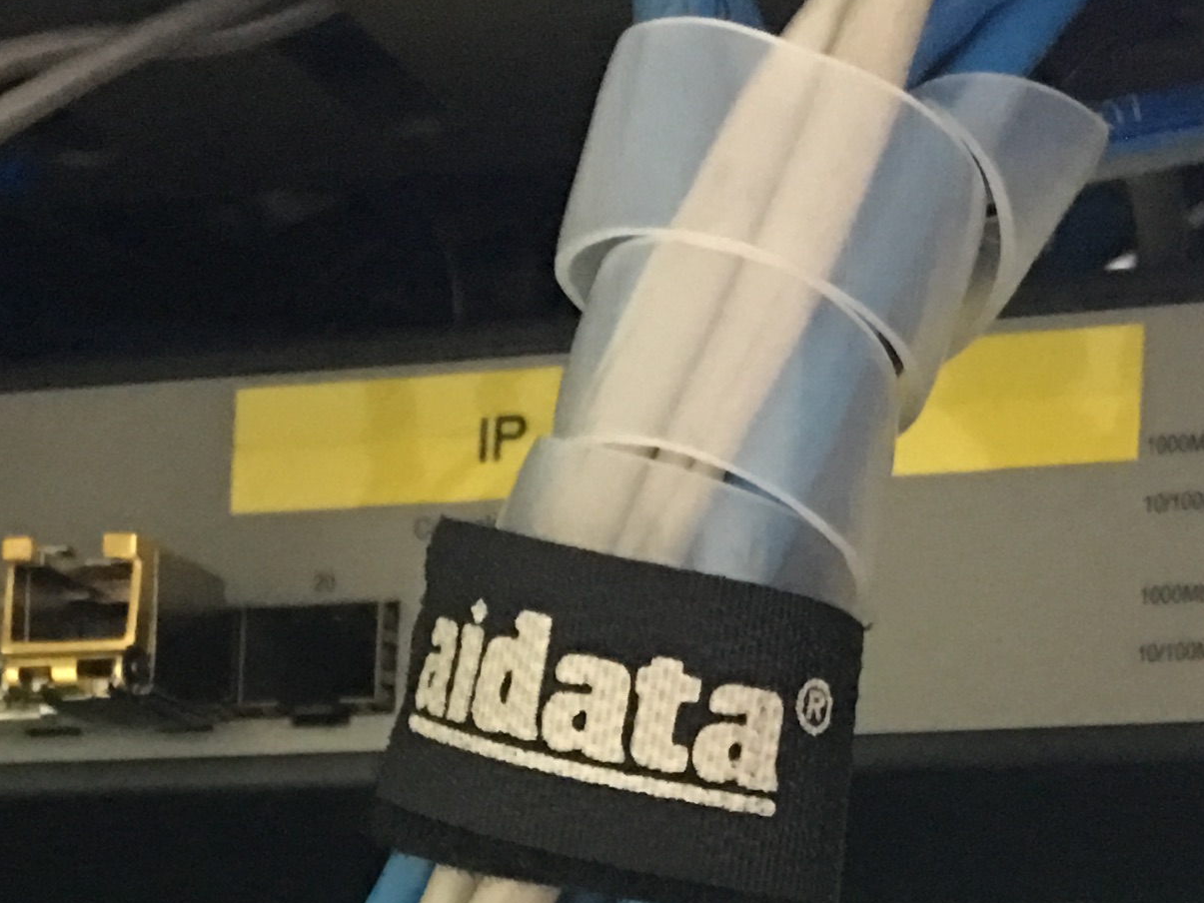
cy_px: 1411
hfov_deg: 20.2
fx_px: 3374
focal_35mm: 97
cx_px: 622
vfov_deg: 14.1
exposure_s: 1/8
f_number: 2.2
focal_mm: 4.15
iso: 160
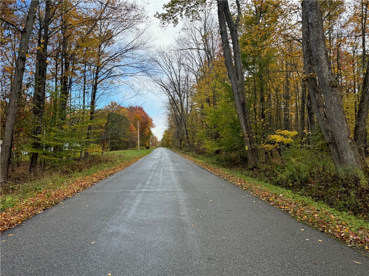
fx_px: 256
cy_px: 138
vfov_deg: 56.8
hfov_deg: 71.6
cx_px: 184
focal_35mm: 24
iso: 80
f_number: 1.78
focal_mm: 6.76
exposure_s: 1/765
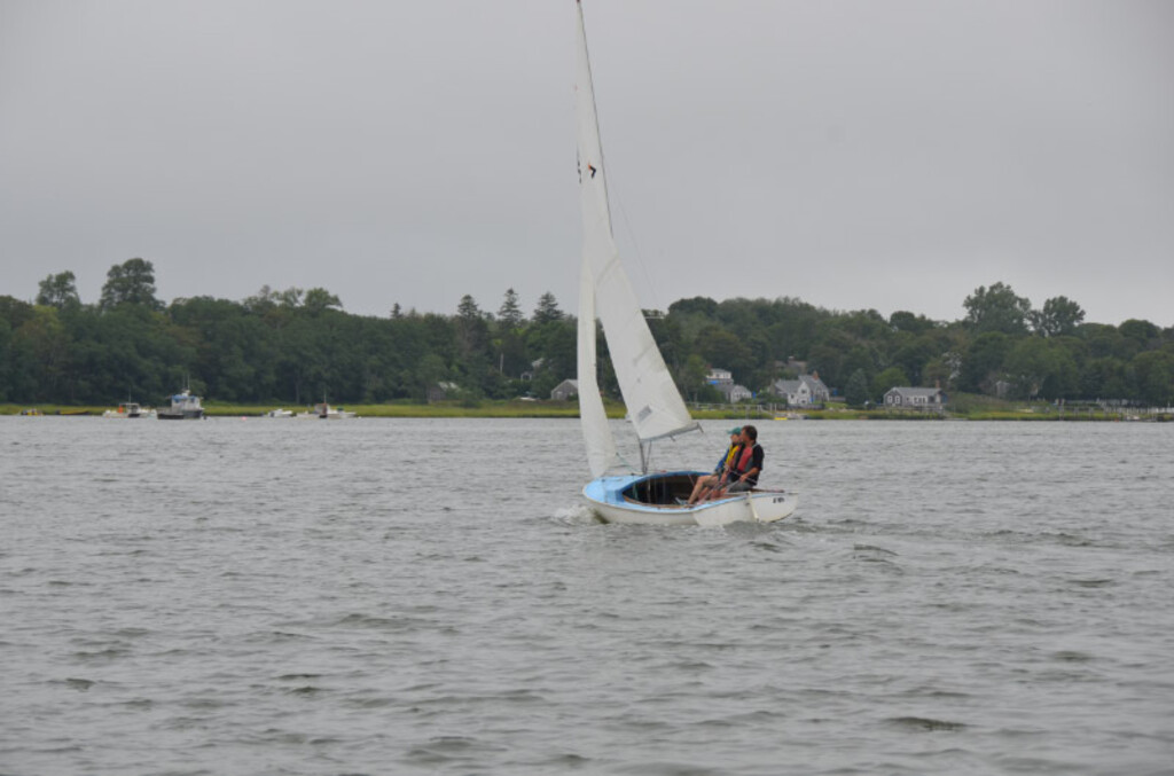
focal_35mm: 158
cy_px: 388
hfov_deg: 13.1
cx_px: 587
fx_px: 5123
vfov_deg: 8.7
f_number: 8
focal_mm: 105
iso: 100
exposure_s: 1/250
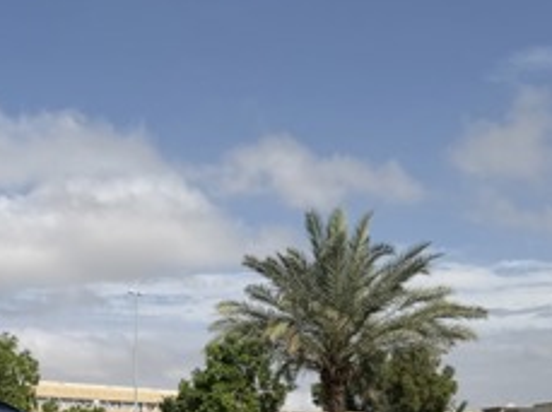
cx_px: 55
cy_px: 472
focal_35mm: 63
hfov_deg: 29.5
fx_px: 1003
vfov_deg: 21.8
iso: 80
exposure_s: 1/7353
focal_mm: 6.76
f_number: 1.78
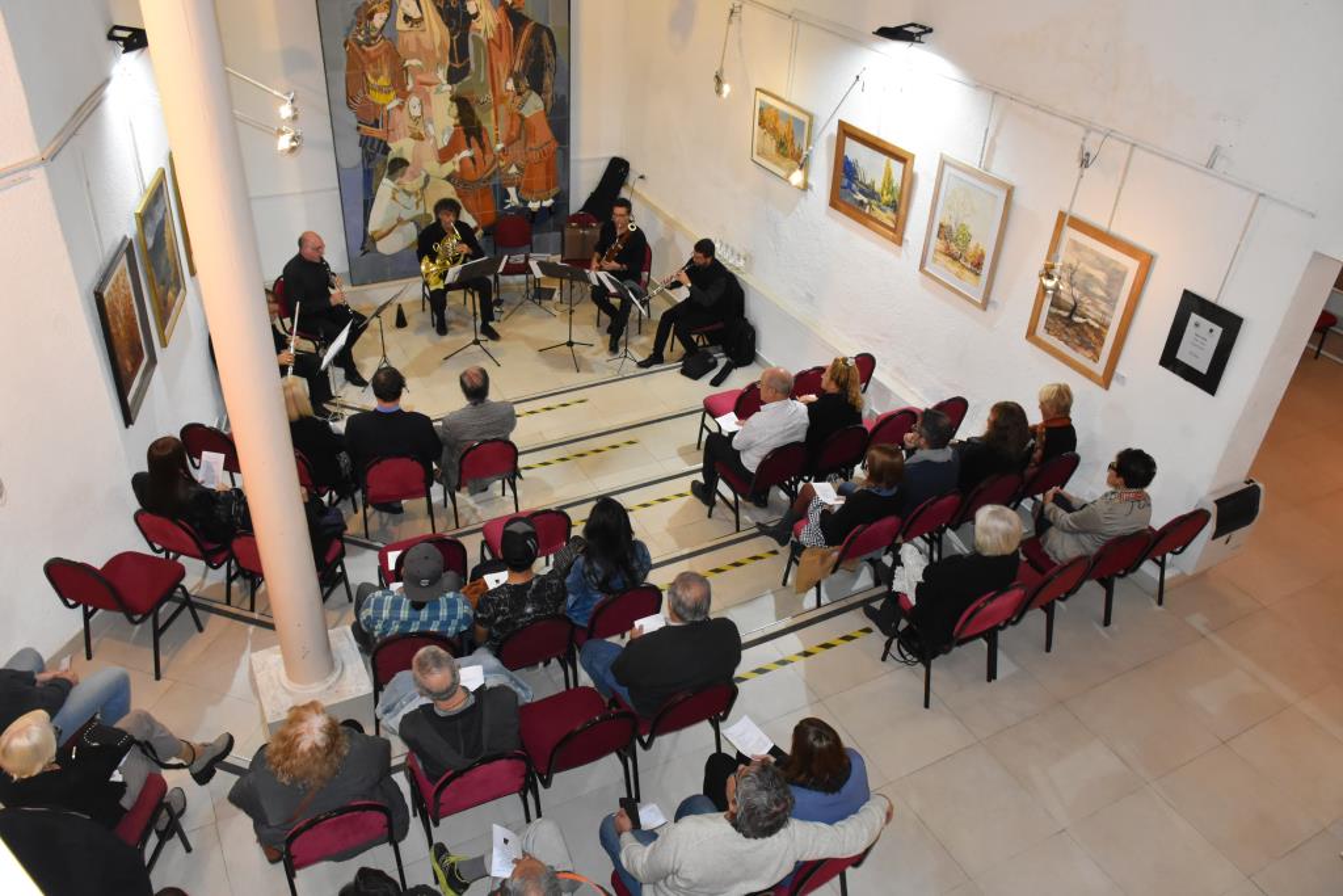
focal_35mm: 27
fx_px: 1007
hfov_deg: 67.4
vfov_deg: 47.9
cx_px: 672
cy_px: 448
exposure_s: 1/125
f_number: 7.1
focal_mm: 18
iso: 3200
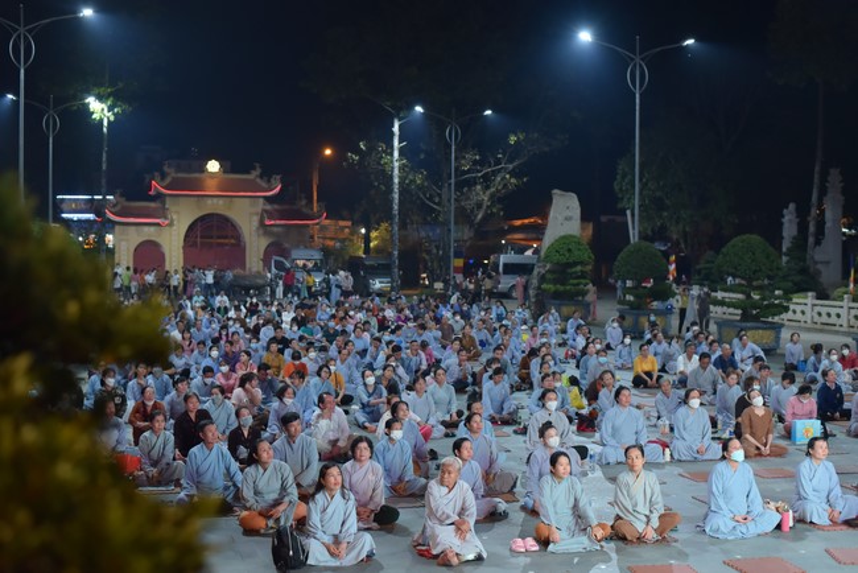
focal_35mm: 50
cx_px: 429
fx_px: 1192
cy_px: 286
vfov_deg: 27.0
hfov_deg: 39.6
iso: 1250
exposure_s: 1/100
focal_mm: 50
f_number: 2.8
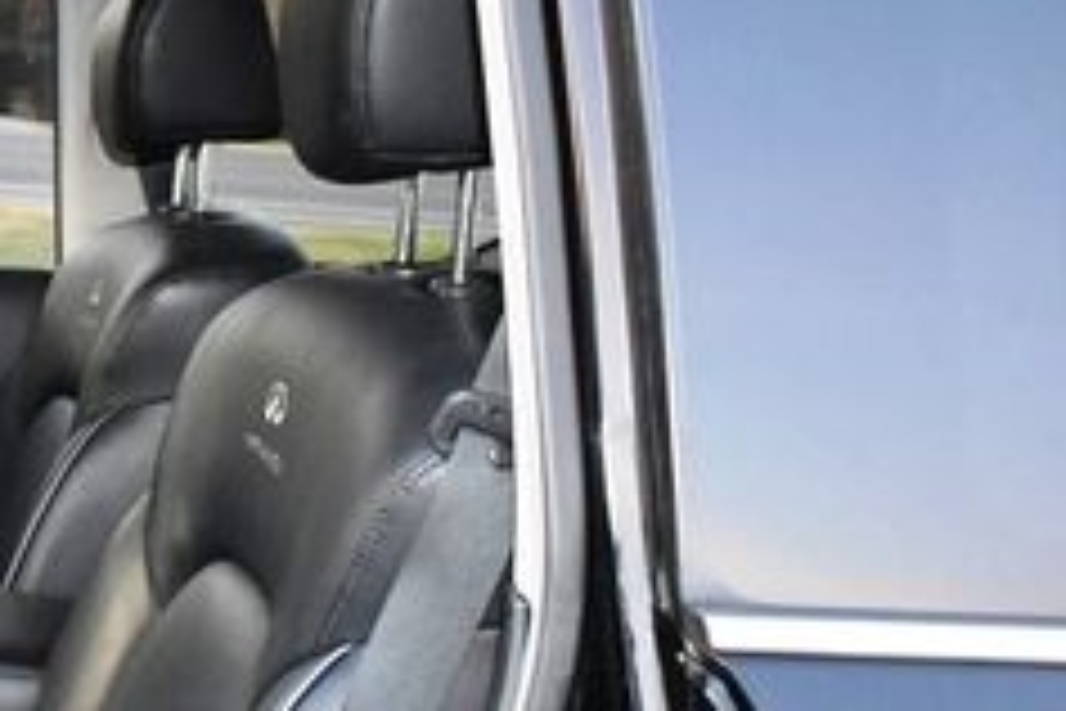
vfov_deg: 18.3
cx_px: -333
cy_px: 664
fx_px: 2161
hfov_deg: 24.2
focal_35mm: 73
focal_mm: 18
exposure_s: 1/60
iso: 3200
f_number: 3.5
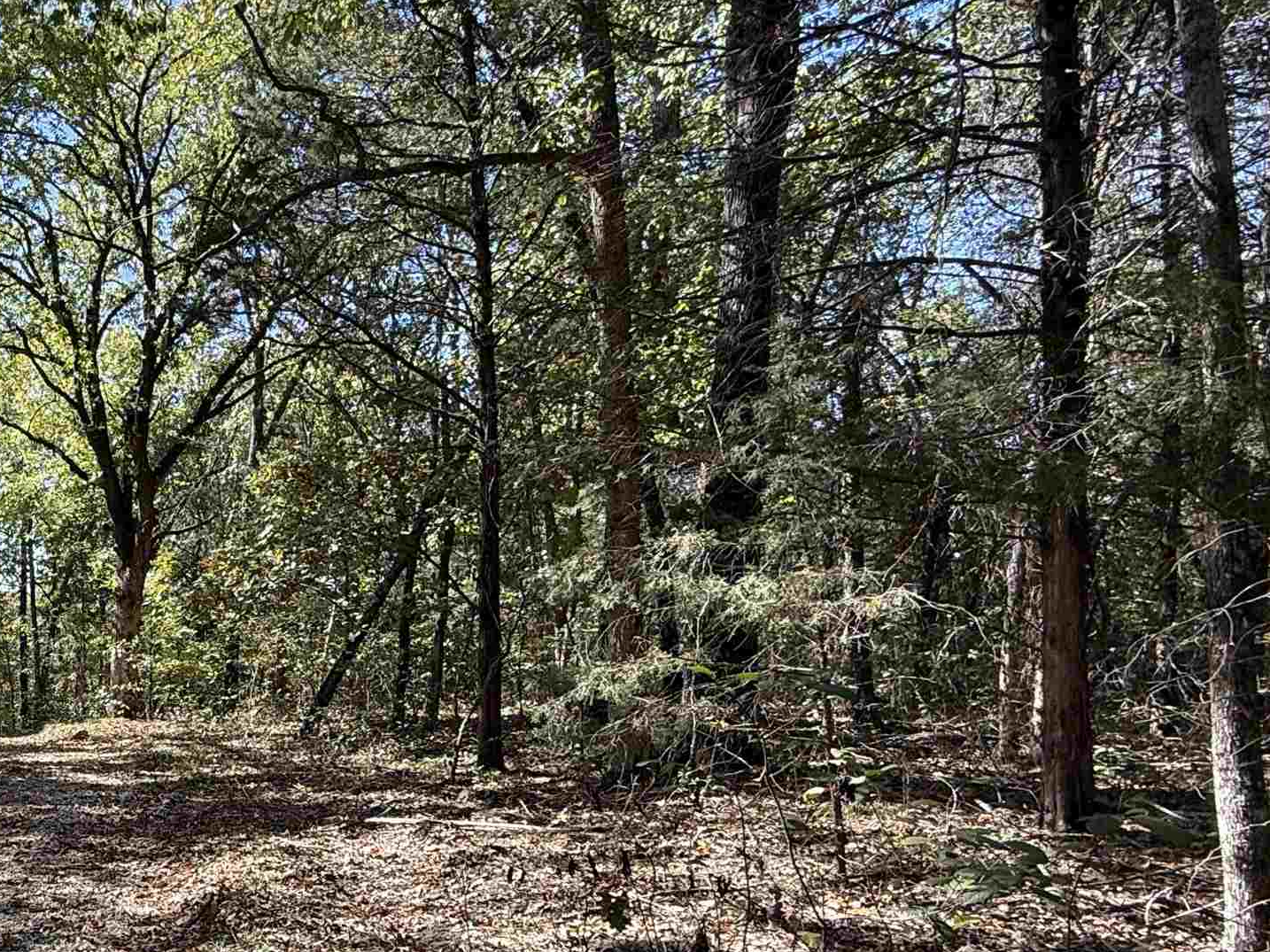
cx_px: 16
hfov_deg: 49.6
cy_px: 635
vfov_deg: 46.1
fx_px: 1100
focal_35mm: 30
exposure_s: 1/294
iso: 64
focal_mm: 2.22
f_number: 2.2
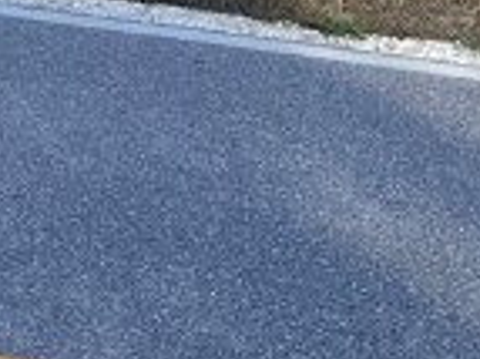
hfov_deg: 9.8
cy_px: -654
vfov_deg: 7.2
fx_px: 2577
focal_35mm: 186
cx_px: -524
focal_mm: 5.7
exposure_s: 1/2353
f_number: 1.5
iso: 50
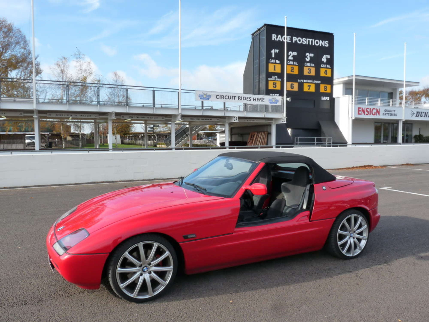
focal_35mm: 27
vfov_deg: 51.4
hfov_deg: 65.3
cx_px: 214
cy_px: 161
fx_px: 335
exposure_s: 1/250
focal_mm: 4.8
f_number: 5.6
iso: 160
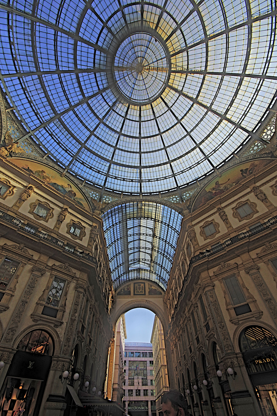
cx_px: 138
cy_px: 208
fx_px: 173
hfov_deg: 77.2
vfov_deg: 100.4
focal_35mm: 15
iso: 200
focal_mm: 10
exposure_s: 1/250
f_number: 8
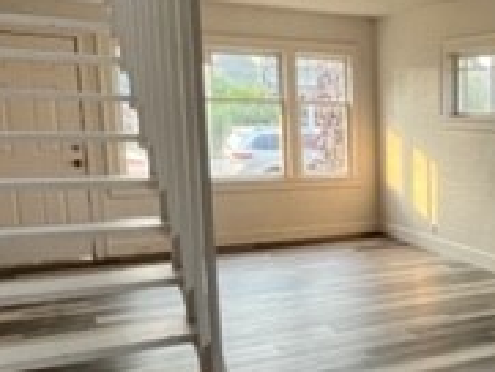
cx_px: 536
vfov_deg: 31.3
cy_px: 246
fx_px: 658
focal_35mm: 46
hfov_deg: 35.6
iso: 64
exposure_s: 1/99
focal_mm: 1.57
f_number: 1.8
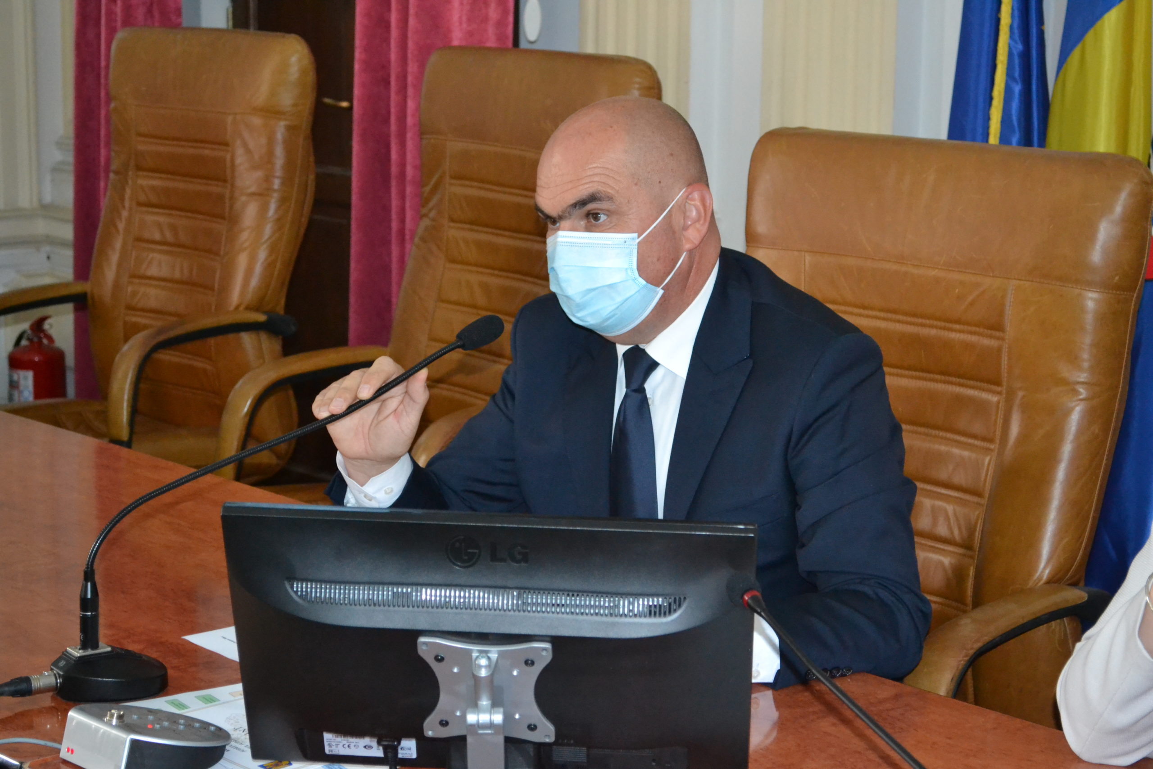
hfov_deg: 28.1
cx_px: 576
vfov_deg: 18.9
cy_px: 384
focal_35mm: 72
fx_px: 2306
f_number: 5.6
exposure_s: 1/60
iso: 3200
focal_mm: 48
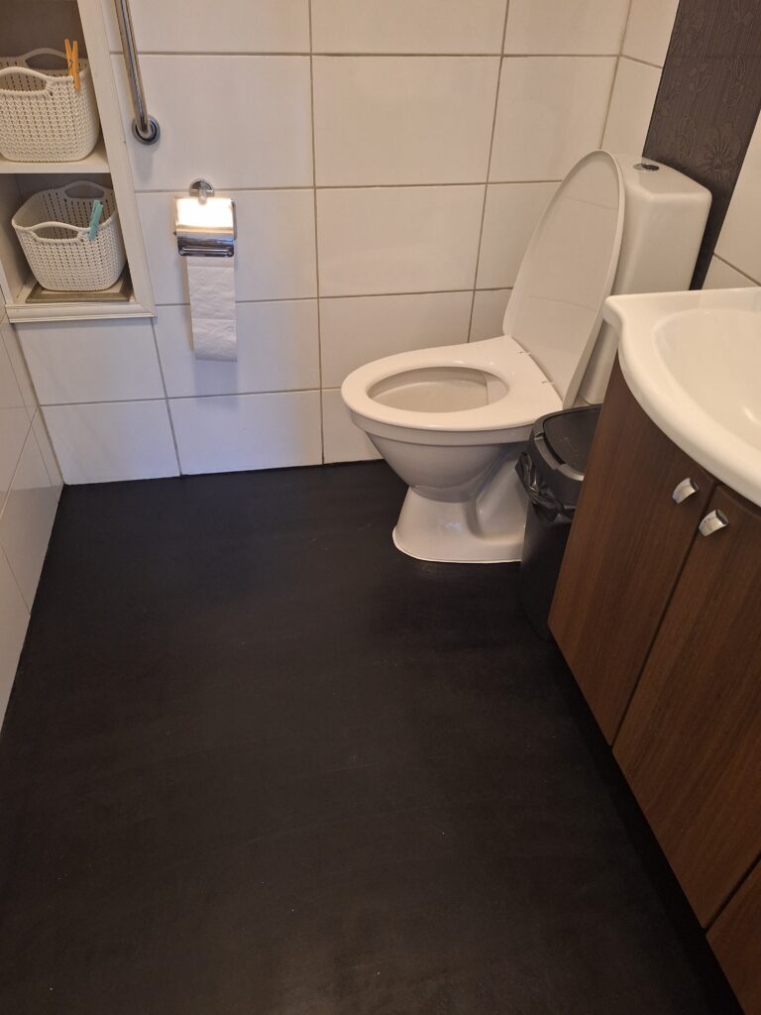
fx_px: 674
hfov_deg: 58.9
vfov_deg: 73.9
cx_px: 380
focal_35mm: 23
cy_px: 508
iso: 320
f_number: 1.8
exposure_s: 1/24
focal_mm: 5.54
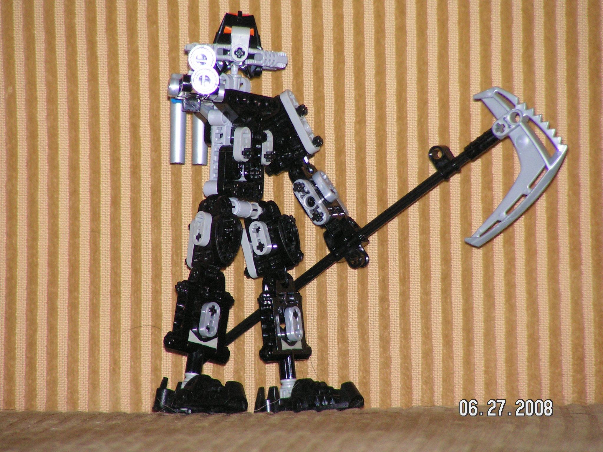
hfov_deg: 7.4
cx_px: 302
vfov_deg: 5.6
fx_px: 4634
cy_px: 226
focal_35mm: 266
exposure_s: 1/250
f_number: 3.2
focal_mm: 44.4
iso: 200
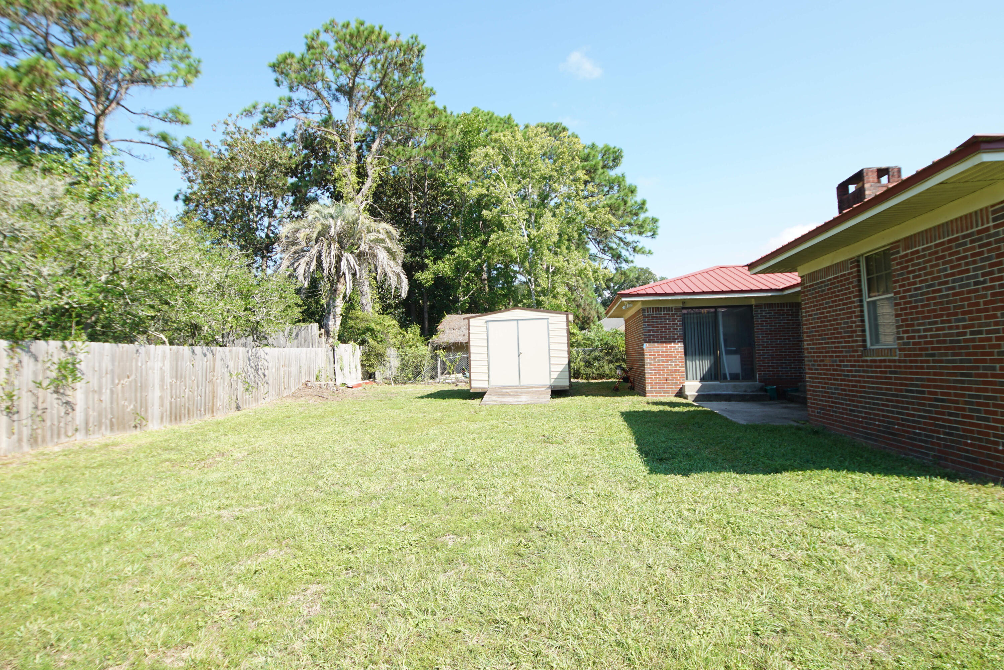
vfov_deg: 67.4
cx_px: 502
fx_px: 502
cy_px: 335
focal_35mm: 18
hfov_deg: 90.0
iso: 100
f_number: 6.3
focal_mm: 12
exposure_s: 1/125
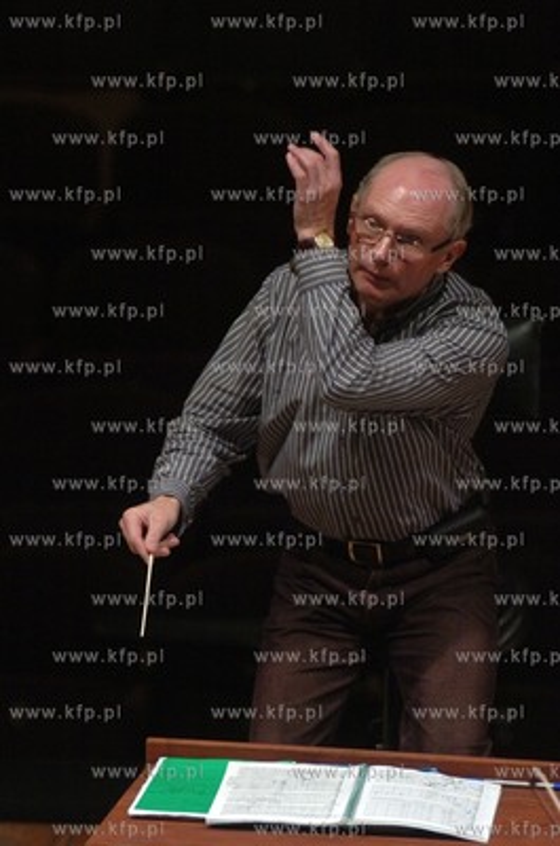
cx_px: 280
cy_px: 423
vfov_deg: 8.6
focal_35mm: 240
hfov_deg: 5.7
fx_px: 5624
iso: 640
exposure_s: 1/125
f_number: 3.5
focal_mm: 160
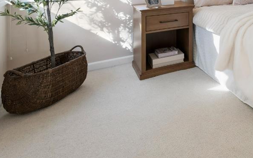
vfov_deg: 30.0
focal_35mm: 36
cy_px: -33
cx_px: 282
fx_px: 248
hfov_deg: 42.0
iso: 500
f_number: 9
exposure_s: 1/10
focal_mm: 14
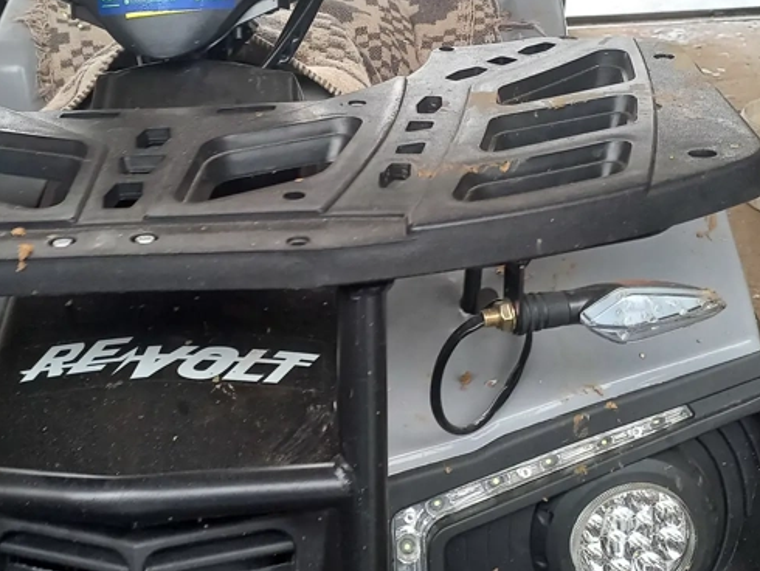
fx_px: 1120
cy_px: 180
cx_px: 299
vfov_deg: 28.4
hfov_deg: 37.3
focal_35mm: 51
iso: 320
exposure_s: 1/50
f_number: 1.8
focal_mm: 4.65
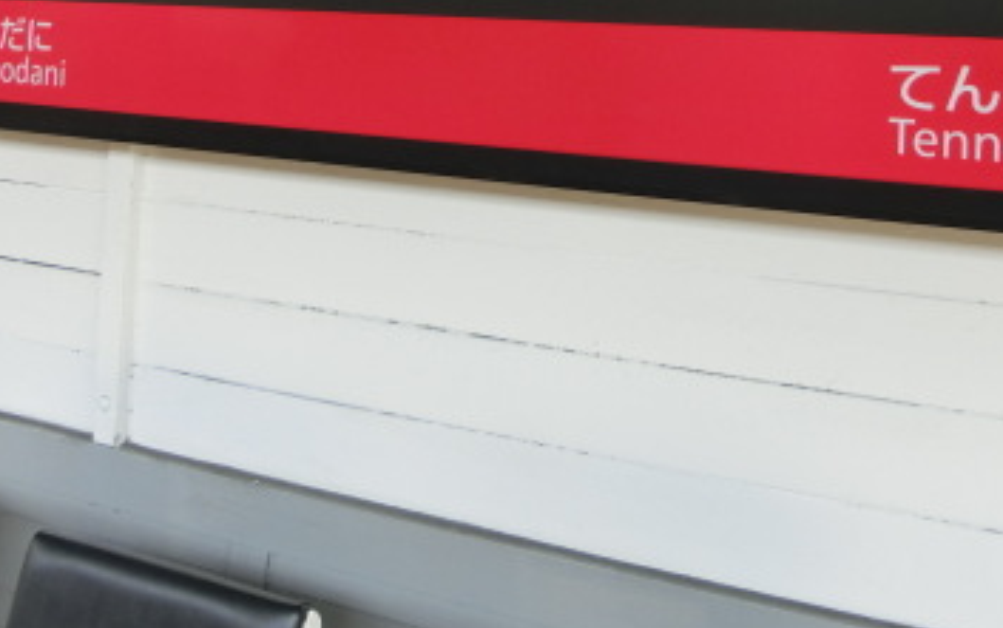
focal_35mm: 48
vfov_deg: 25.4
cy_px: -23
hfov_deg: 41.1
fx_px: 1313
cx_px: 702
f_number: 3.5
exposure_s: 1/125
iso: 125
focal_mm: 4.5
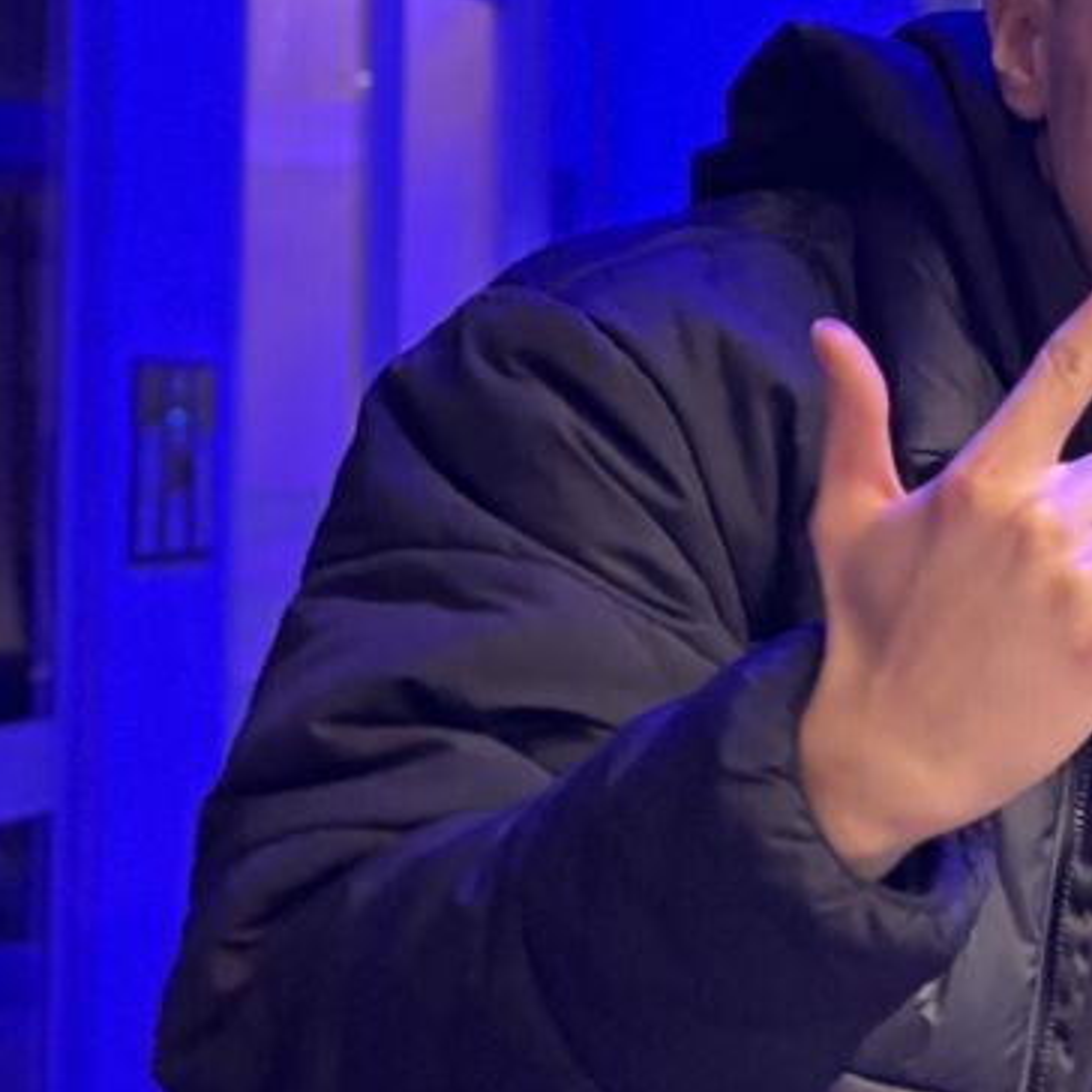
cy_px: 354
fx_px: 3605
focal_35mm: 101
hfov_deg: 15.5
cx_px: 1770
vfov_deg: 17.2
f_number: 1.6
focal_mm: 5.96
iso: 1000
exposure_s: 1/20
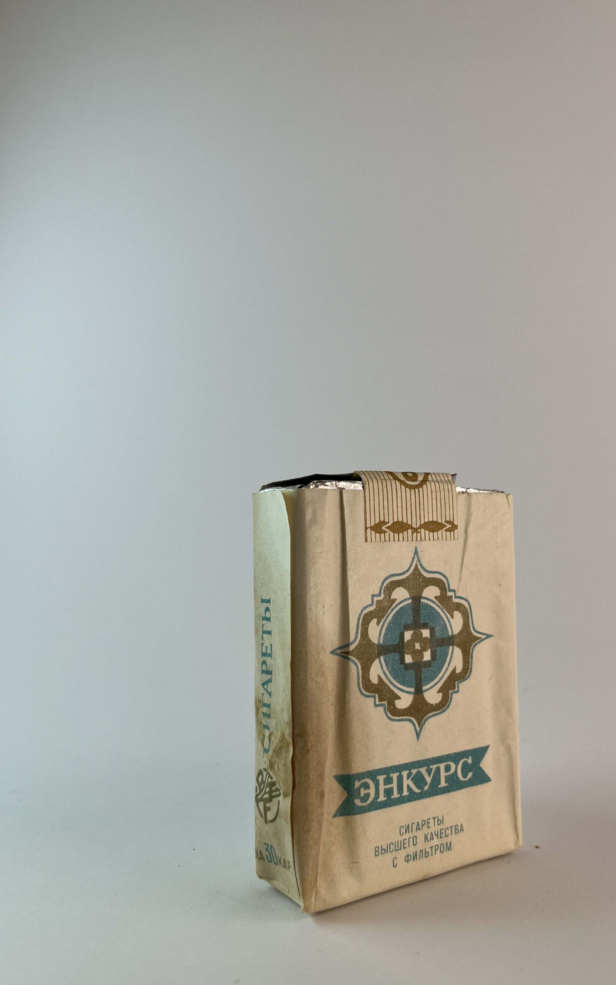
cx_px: 368
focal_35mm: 30
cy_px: 513
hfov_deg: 41.6
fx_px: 806
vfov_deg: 62.9
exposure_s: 1/425
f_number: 1.6
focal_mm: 5.1
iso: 50
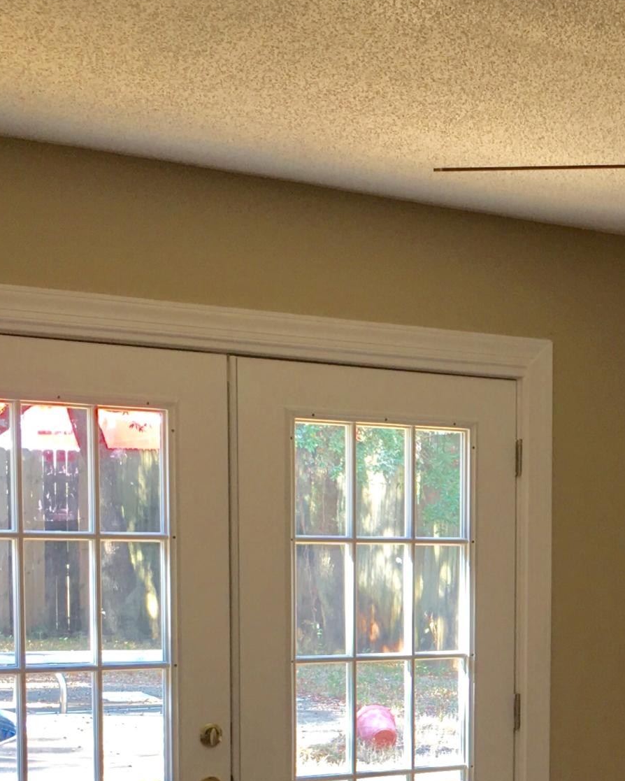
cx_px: 705
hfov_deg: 19.3
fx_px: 1757
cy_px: 698
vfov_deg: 24.4
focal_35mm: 76
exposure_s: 1/30
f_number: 2.2
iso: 25
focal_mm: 4.15
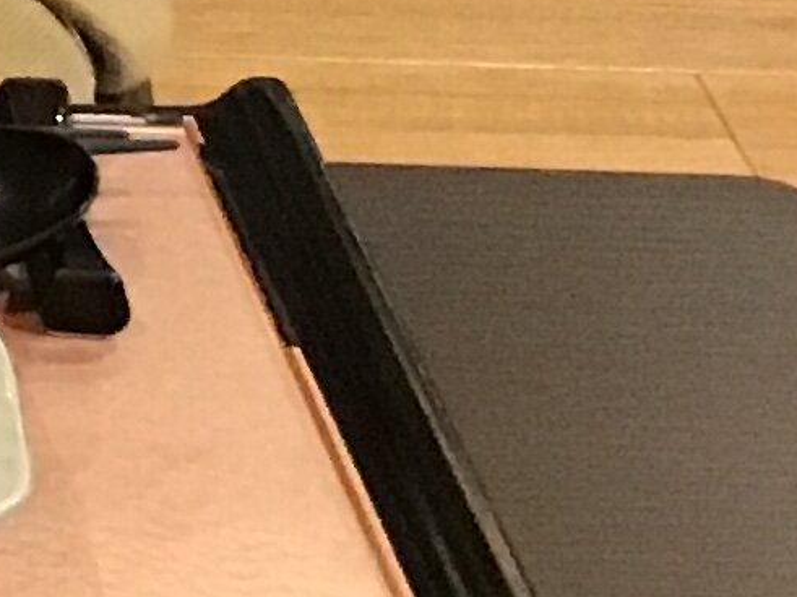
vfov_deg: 7.0
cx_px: -1112
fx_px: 4742
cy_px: -608
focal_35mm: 206
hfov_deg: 8.7
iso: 200
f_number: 2.4
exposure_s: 1/30
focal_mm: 3.3
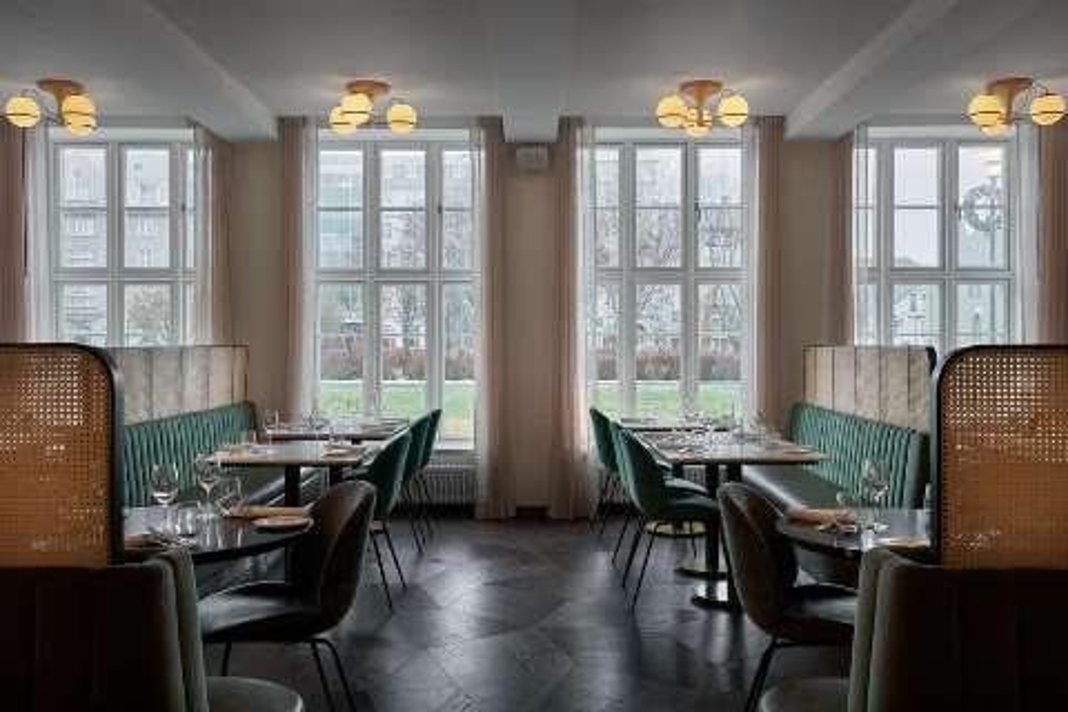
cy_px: 356
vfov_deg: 37.9
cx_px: 534
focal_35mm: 35
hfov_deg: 54.4
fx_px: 1038
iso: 100
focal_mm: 35
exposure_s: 5
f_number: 8
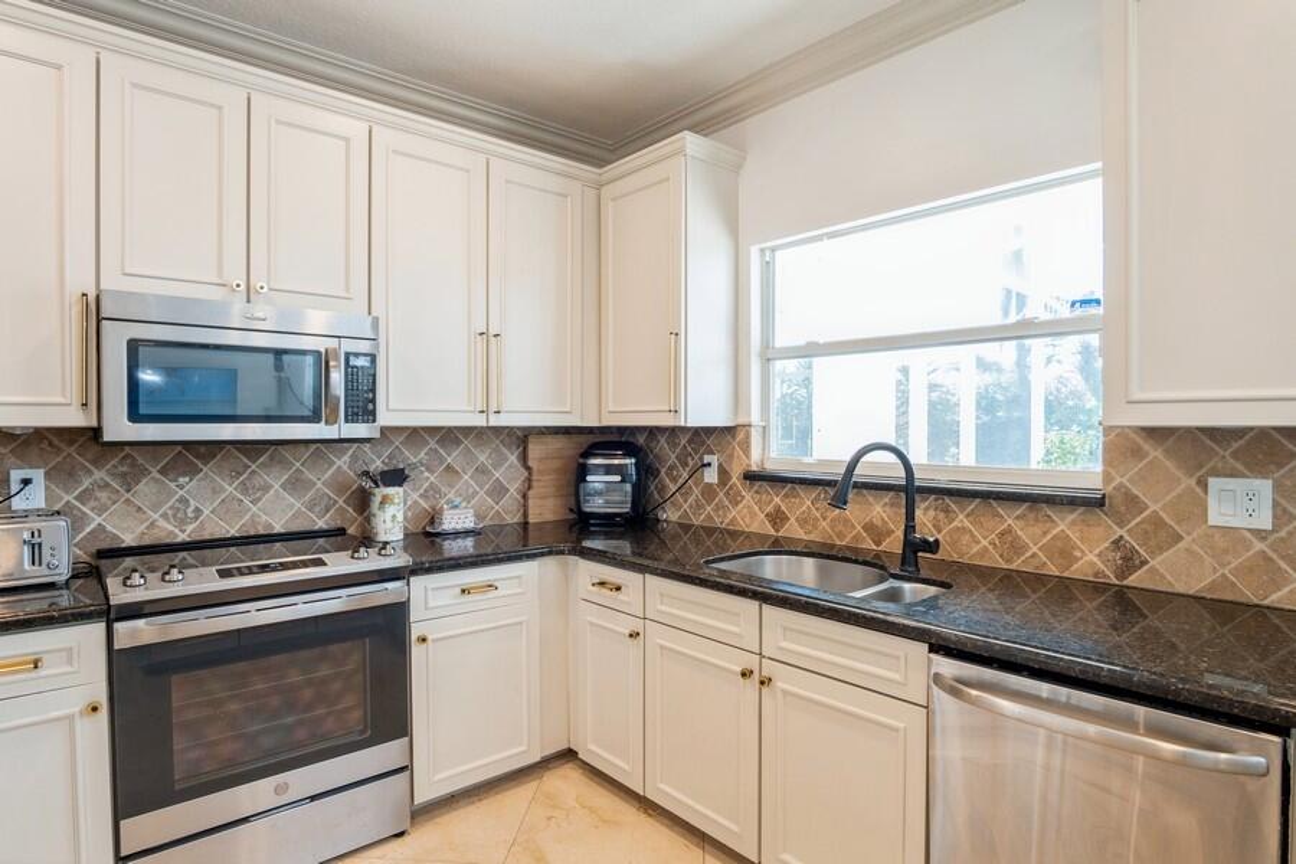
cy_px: 432
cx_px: 648
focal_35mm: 18
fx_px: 648
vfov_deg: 67.4
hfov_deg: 90.0
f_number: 8
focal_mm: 12
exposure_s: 1/6
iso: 200
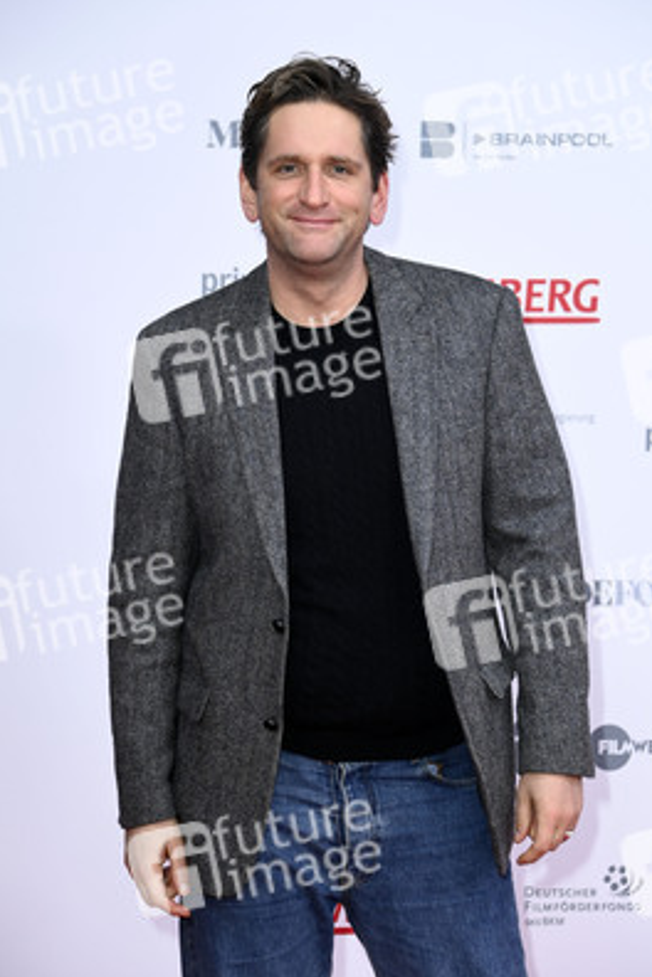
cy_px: 488
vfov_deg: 20.6
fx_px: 2689
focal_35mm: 99
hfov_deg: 13.8
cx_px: 326
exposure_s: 1/250
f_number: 5.3
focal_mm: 98
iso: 800
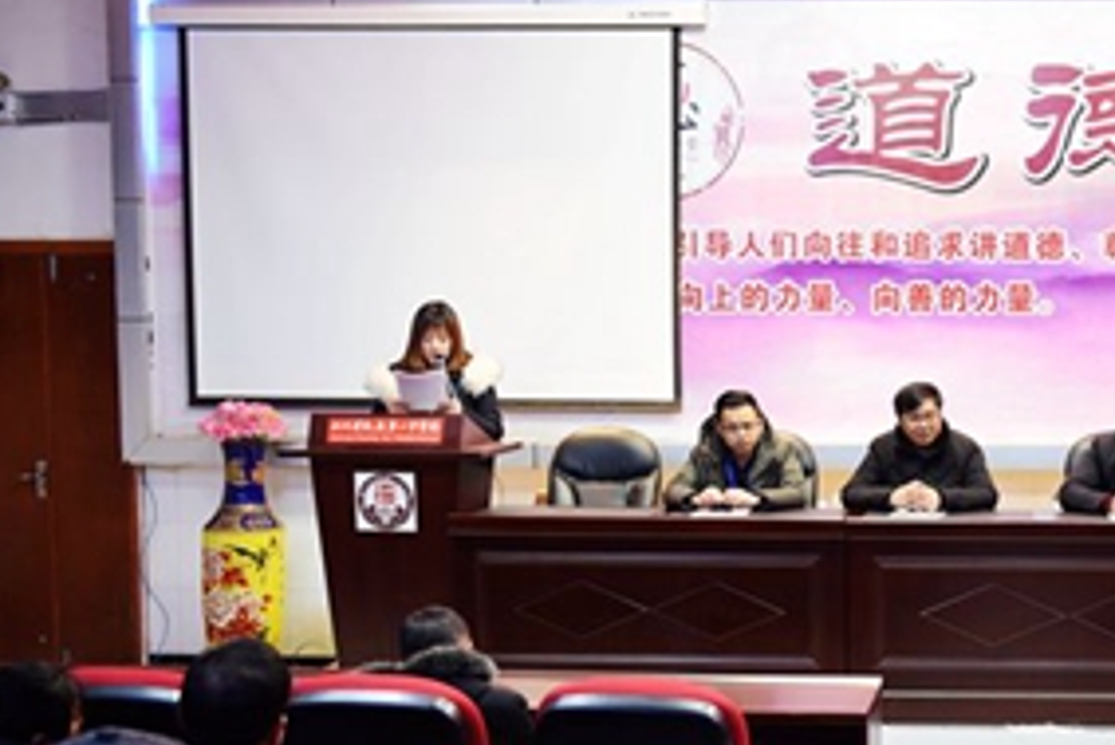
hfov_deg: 32.1
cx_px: 957
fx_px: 1859
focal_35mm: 60
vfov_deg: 22.6
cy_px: 461
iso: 1000
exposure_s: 1/40
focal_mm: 34
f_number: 2.8
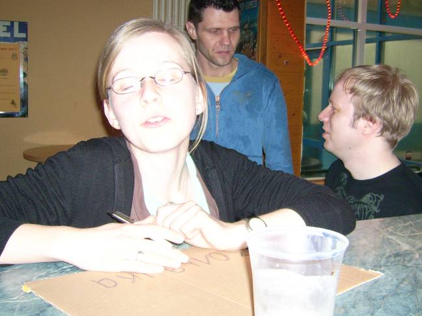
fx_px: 524
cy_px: 148
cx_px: 250
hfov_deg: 43.7
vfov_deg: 33.6
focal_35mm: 43
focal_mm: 5.95
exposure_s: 1/60
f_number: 2.8
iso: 100
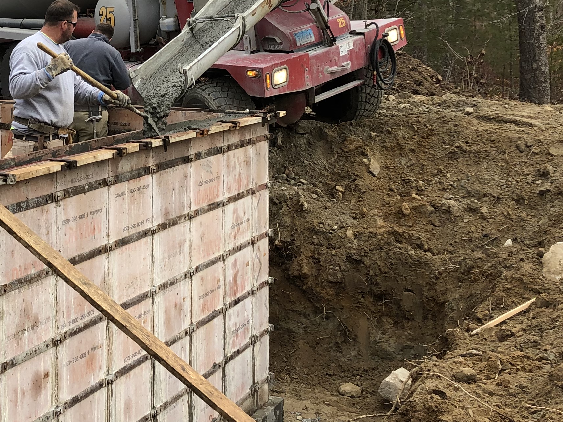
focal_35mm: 66
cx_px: 100
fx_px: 1073
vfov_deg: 21.9
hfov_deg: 28.7
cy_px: 75
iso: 20
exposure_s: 1/218
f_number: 1.8
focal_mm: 3.99
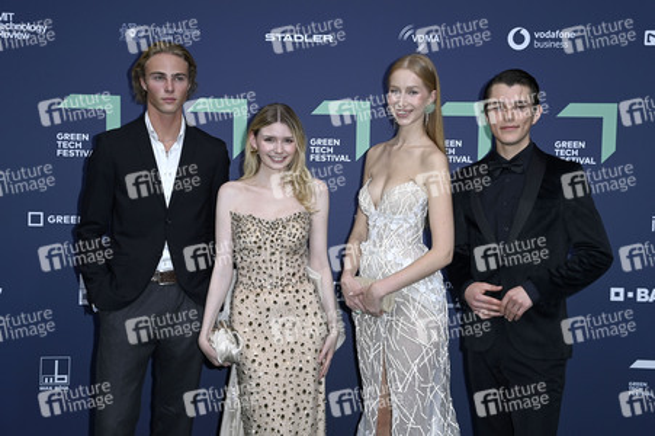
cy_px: 218
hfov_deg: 38.2
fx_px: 945
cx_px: 328
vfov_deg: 26.0
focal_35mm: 52
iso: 500
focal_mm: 52
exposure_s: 1/250
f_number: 5
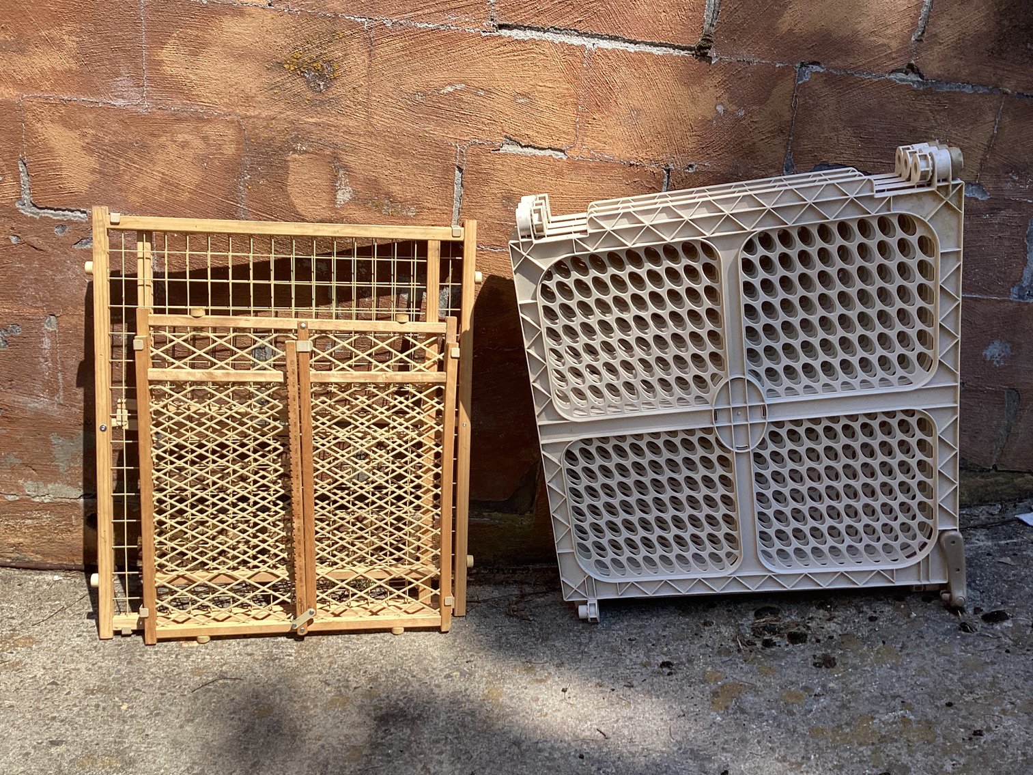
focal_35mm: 31
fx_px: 925
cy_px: 388
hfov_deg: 58.3
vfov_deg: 45.4
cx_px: 516
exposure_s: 1/840
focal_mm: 3.3
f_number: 2.4
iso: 25
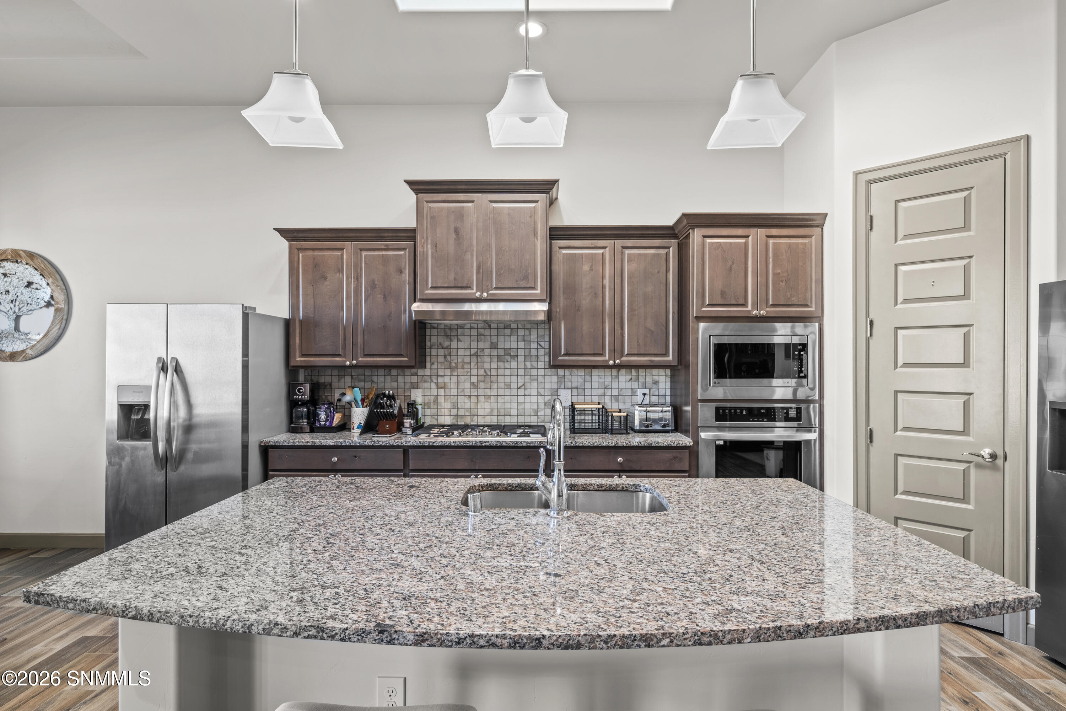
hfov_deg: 86.9
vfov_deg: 64.6
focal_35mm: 19
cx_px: 533
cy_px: 356
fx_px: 563
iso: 125
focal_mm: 19
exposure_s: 1/80
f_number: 8
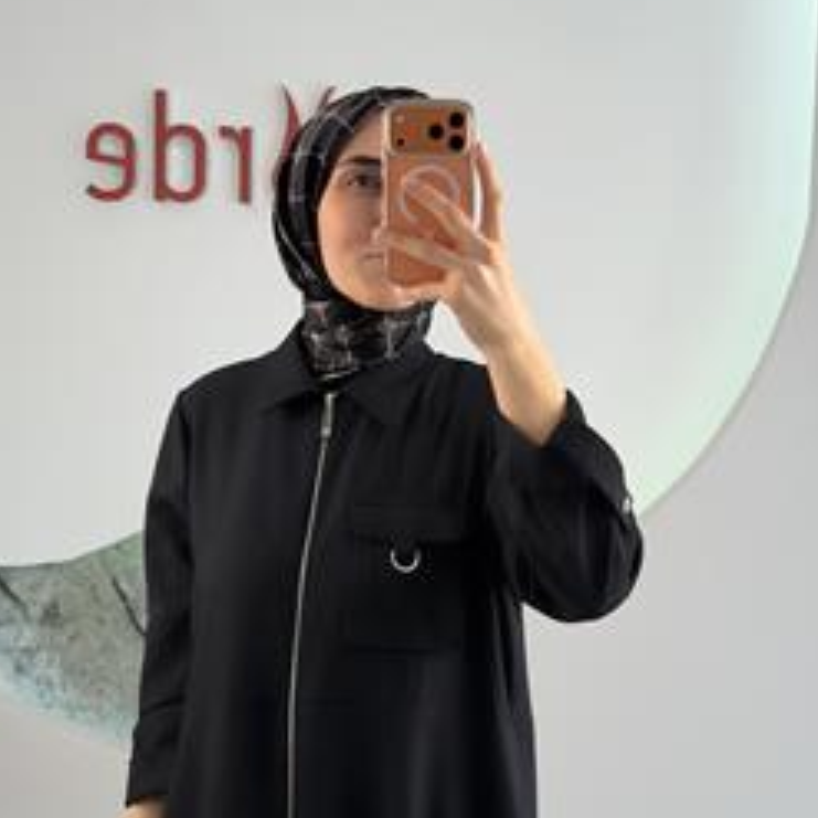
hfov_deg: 24.3
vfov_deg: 24.2
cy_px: 525
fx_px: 1898
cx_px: 338
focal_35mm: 71
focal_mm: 6.76
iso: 50
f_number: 1.78
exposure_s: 1/142
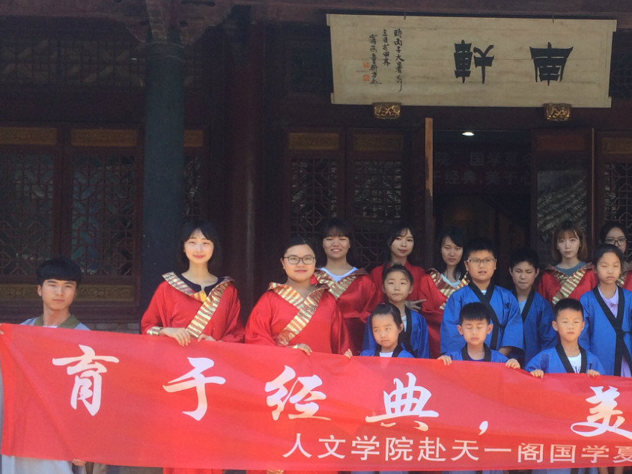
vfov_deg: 26.5
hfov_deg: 33.5
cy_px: 277
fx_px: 1004
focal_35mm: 55
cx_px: 541
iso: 32
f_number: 2.2
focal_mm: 4.15
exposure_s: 1/323
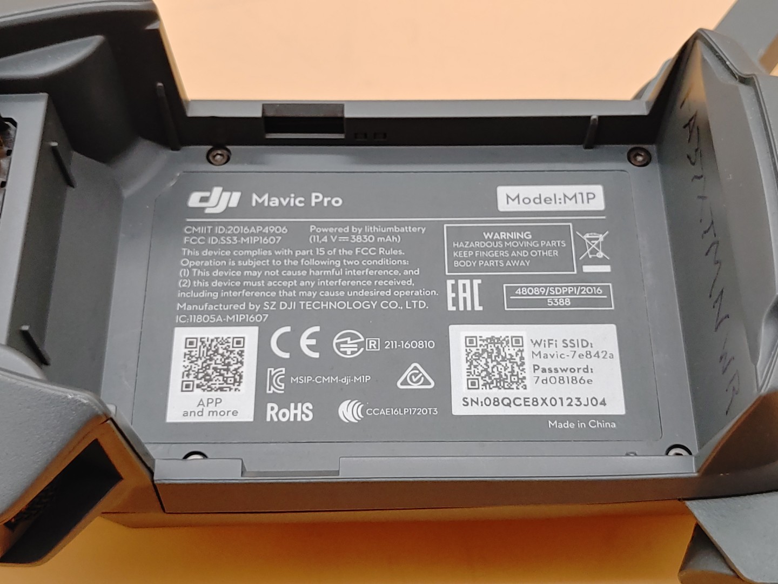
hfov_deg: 41.2
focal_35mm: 46
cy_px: 292
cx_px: 389
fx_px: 1034
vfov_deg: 31.5
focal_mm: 4.36
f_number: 1.8
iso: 50
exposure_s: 1/63
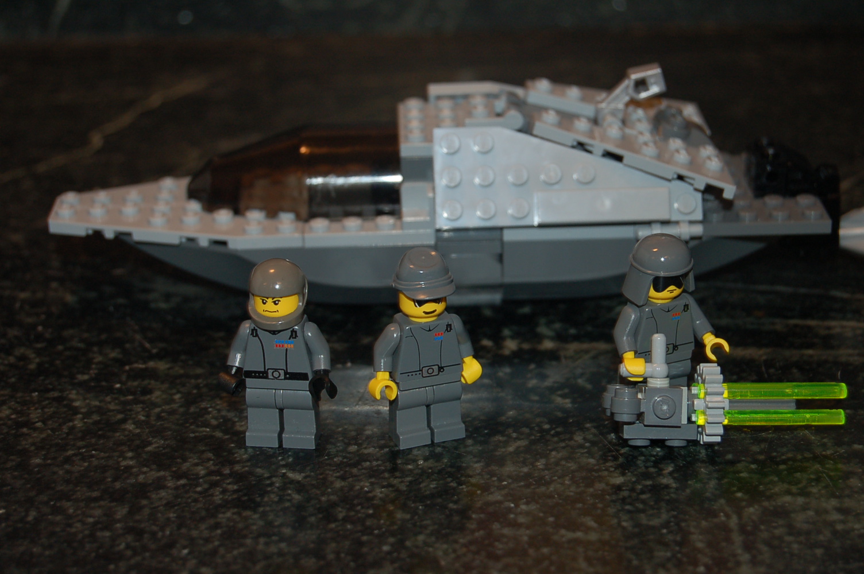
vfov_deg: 16.5
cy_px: 287
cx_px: 432
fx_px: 1978
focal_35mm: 82
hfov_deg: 24.6
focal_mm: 55
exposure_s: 1/60
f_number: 5.6
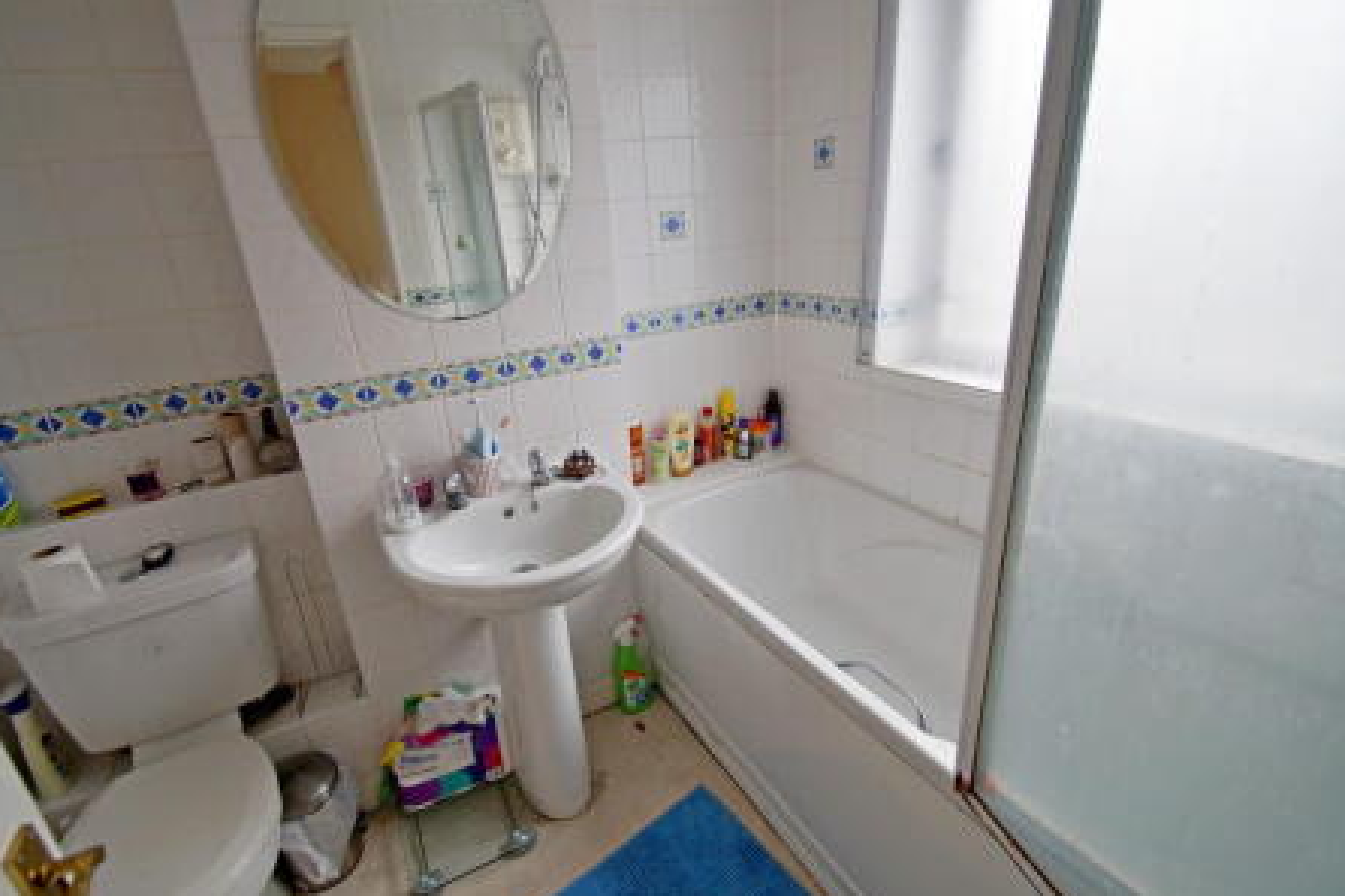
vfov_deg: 73.7
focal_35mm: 16
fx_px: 598
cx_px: 639
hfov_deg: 96.7
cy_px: 448
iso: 250
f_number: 4
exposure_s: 1/60
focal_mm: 10
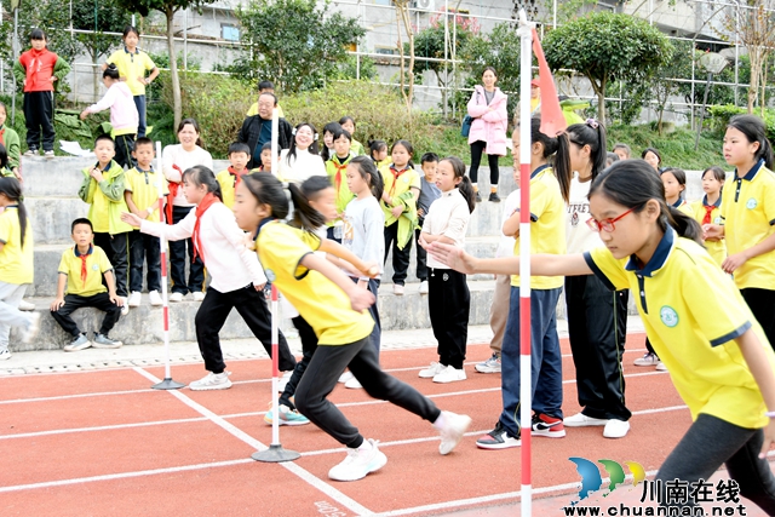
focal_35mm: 42
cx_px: 388
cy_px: 258
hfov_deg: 46.4
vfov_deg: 31.9
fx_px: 904
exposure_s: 1/100
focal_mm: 28
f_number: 4
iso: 100
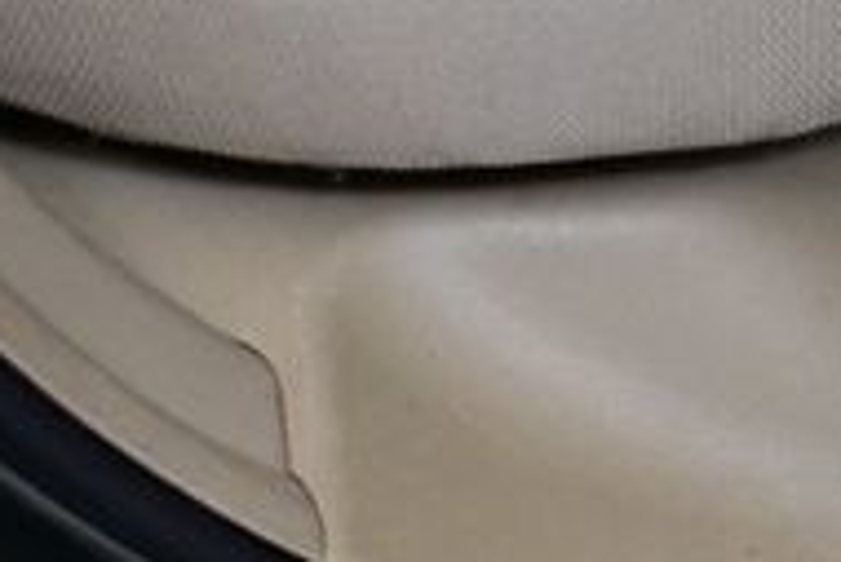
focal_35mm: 121
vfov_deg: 11.2
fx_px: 2829
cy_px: 562
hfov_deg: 15.9
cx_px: 1151
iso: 2800
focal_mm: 18
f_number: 3.5
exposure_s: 1/125
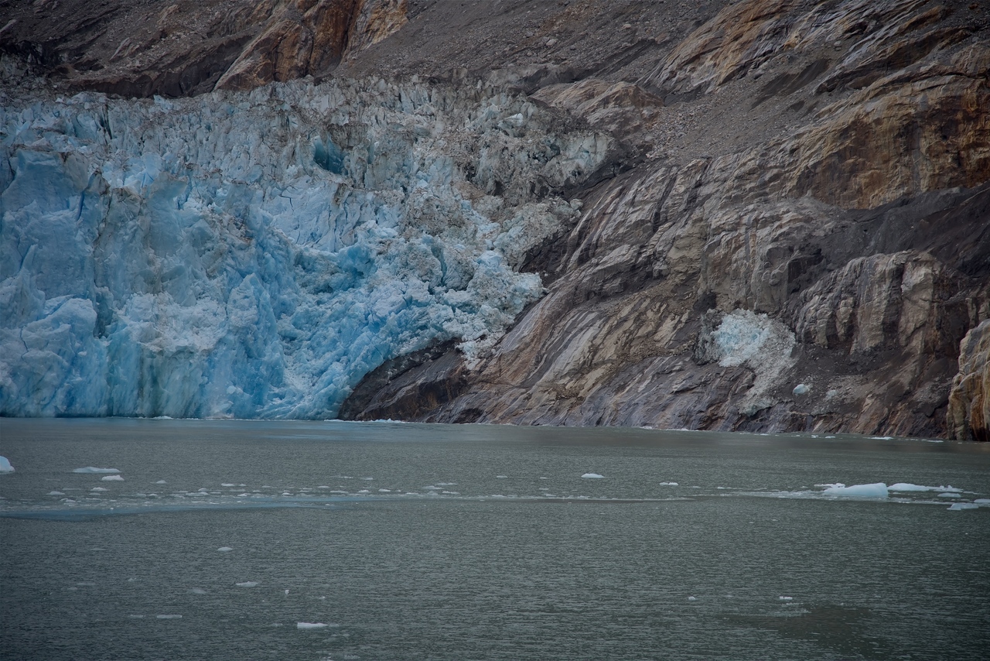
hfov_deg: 17.1
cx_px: 495
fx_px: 3301
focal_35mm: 120
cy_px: 330
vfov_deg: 11.4
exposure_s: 1/250
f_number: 5
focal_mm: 120
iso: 100
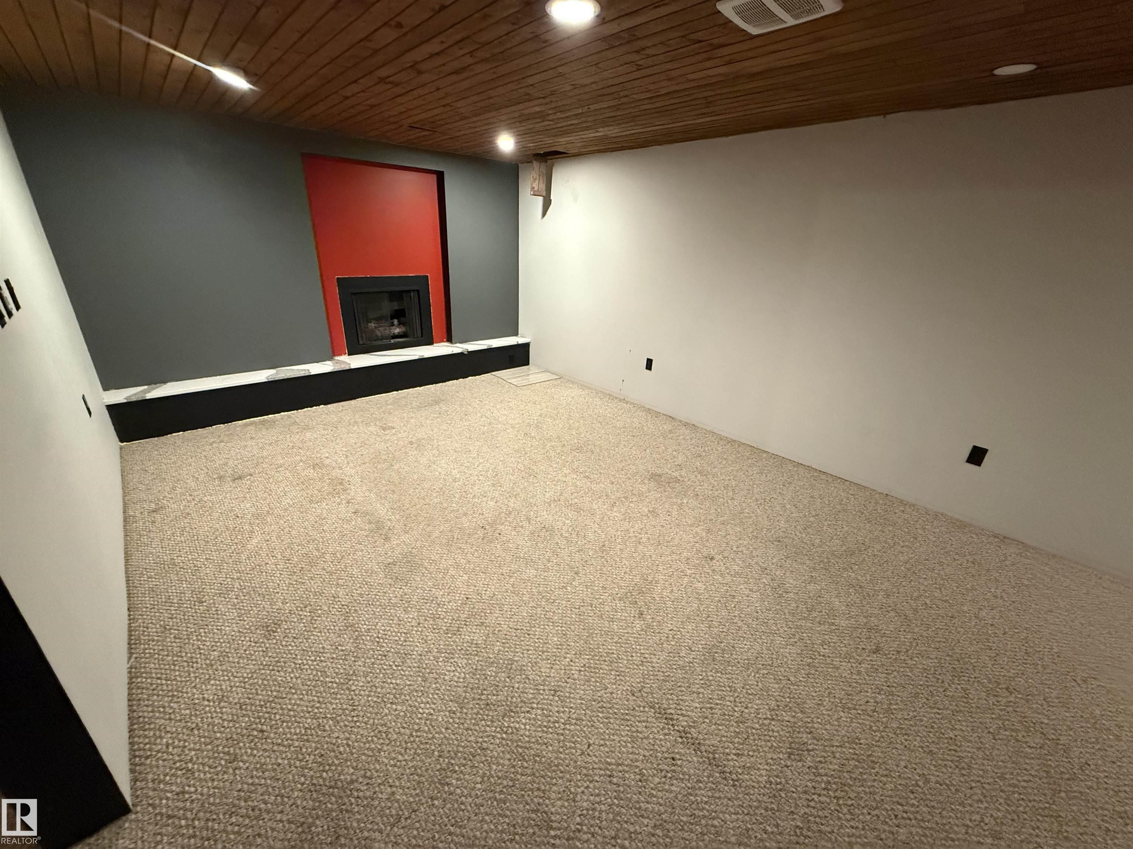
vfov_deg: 85.7
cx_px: 566
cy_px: 424
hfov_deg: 102.1
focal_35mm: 14
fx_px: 458
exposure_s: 1/60
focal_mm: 2.22
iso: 800
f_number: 2.2
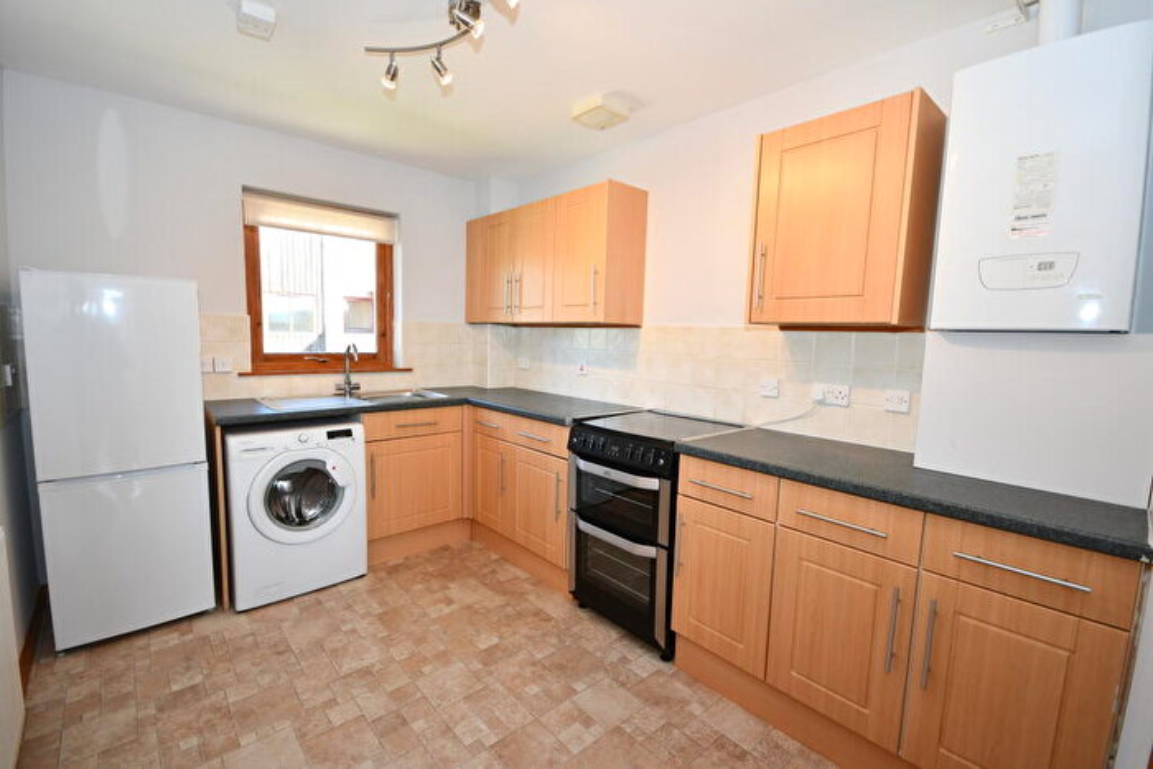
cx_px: 576
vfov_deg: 77.4
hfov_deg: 100.4
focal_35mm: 15
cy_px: 384
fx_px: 480
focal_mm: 10
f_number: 4
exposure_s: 1/60
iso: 280
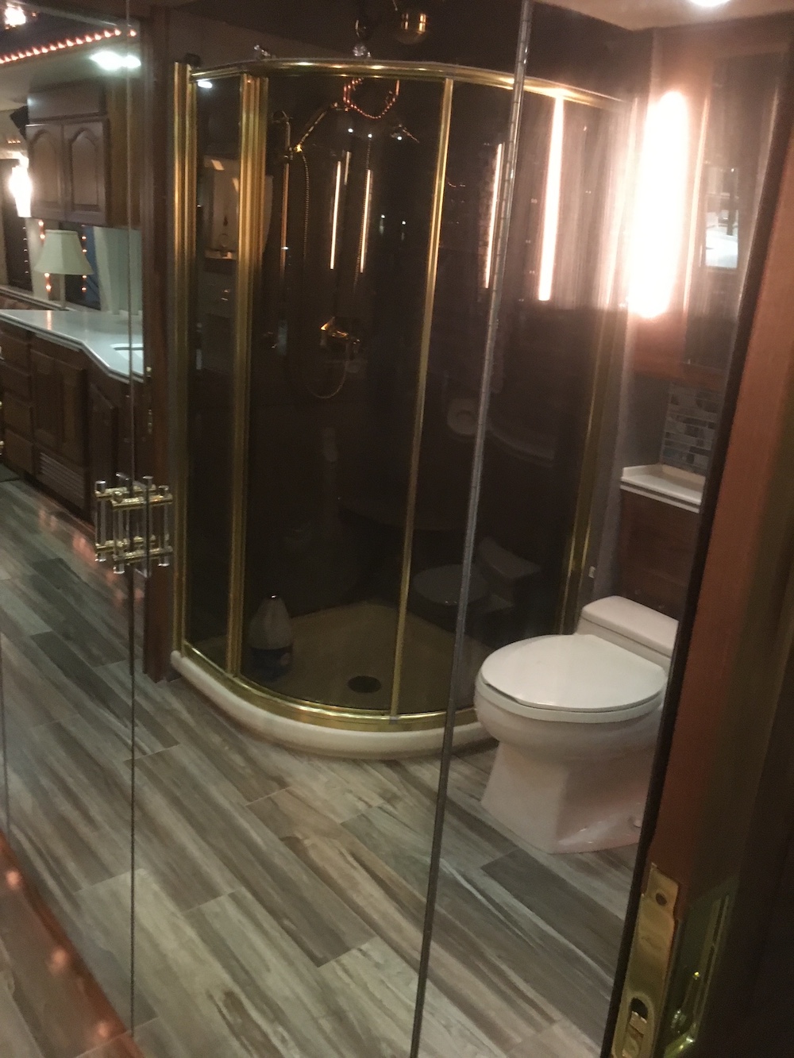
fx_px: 887
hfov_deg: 48.2
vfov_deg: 61.7
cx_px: 397
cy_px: 529
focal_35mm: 29
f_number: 2.2
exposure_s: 1/15
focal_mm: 4.15
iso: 250
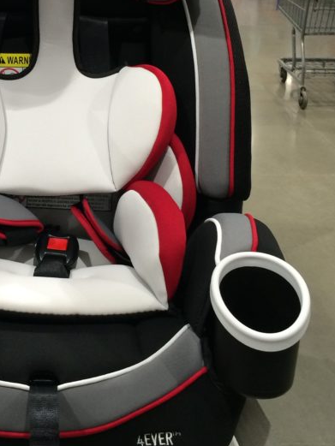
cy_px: 120
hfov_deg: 25.0
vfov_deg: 33.2
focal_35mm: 57
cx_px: 39
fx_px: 735
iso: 100
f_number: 2.2
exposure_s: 1/30
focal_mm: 4.15
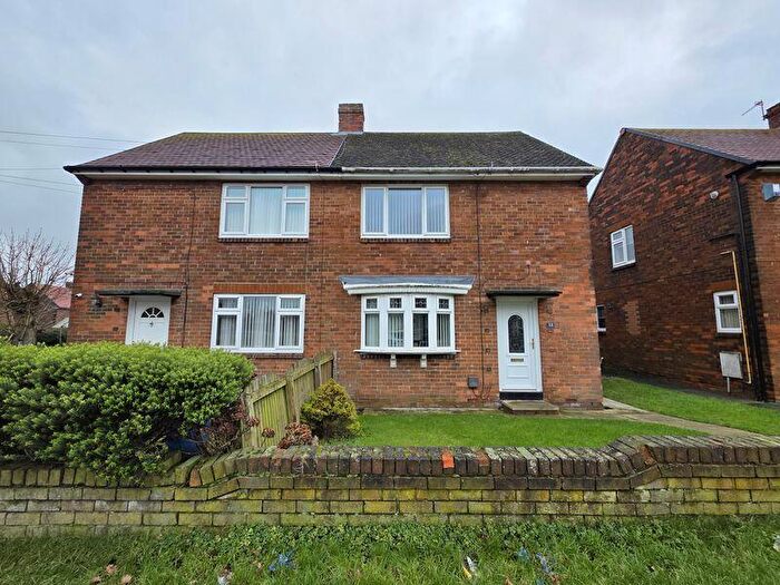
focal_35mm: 13
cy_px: 292
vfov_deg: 89.9
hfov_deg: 106.2
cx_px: 390
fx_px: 293
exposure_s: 1/645
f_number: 1.9
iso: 40
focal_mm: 2.2
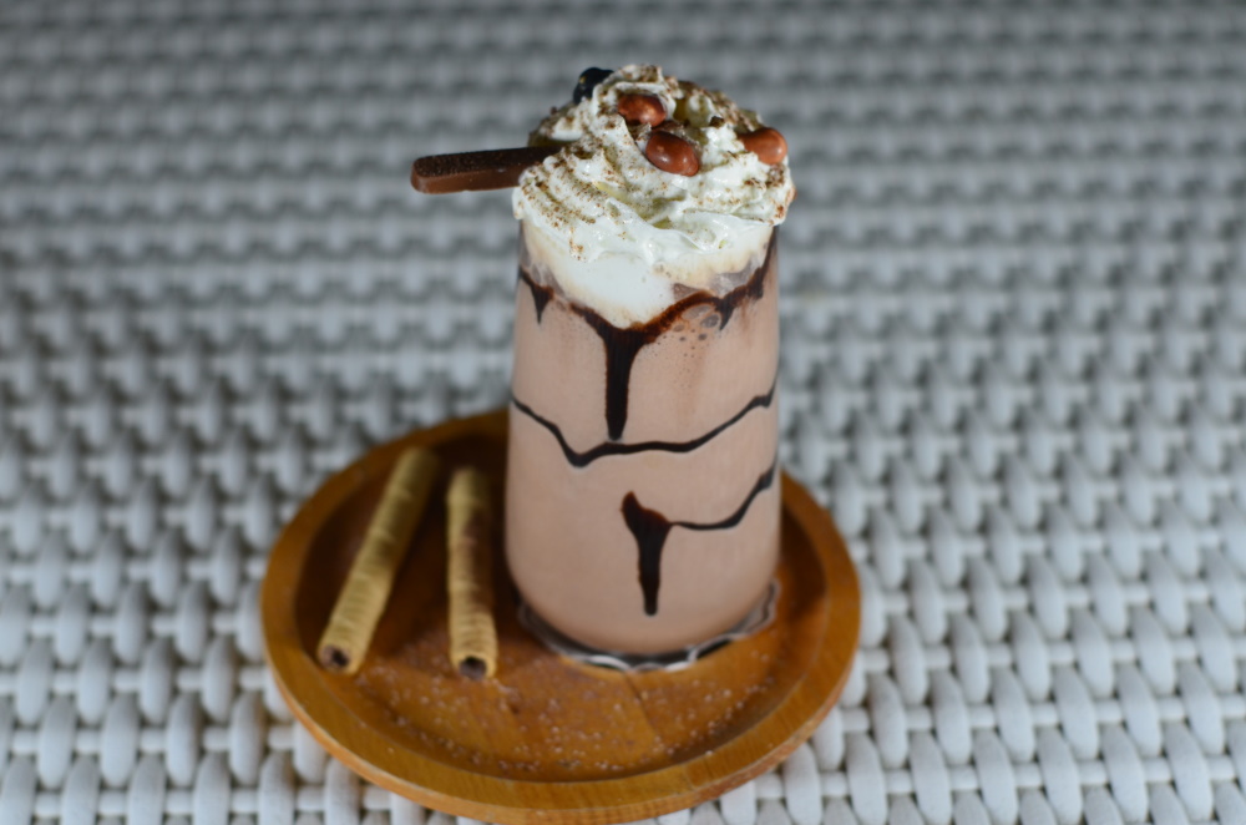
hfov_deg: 27.0
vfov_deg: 18.1
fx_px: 2590
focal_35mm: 75
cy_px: 412
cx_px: 623
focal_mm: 50
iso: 250
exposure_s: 1/180
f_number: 2.8
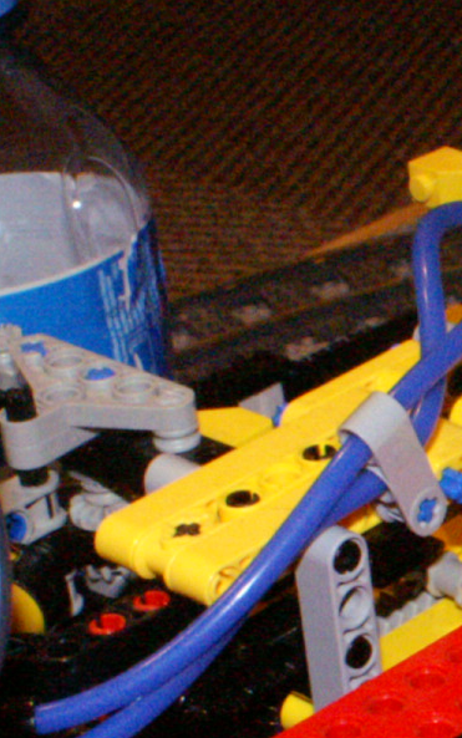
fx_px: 3040
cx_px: 940
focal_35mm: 151
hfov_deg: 8.2
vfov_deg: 13.8
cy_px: 631
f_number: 22
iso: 3200
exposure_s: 1/25
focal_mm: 26
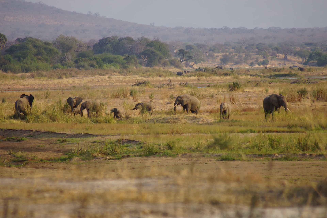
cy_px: 109
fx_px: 3134
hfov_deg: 6.0
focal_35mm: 345
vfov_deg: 4.0
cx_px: 164
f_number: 5.6
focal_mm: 230
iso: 160
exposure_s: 1/400
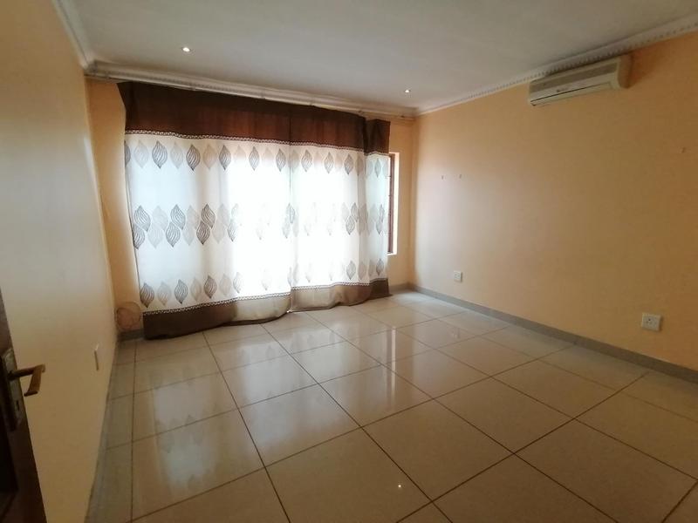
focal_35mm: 17
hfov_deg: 91.0
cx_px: 349
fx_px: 343
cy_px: 262
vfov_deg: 74.7
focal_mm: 1.78
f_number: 2.4
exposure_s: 1/100
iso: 200
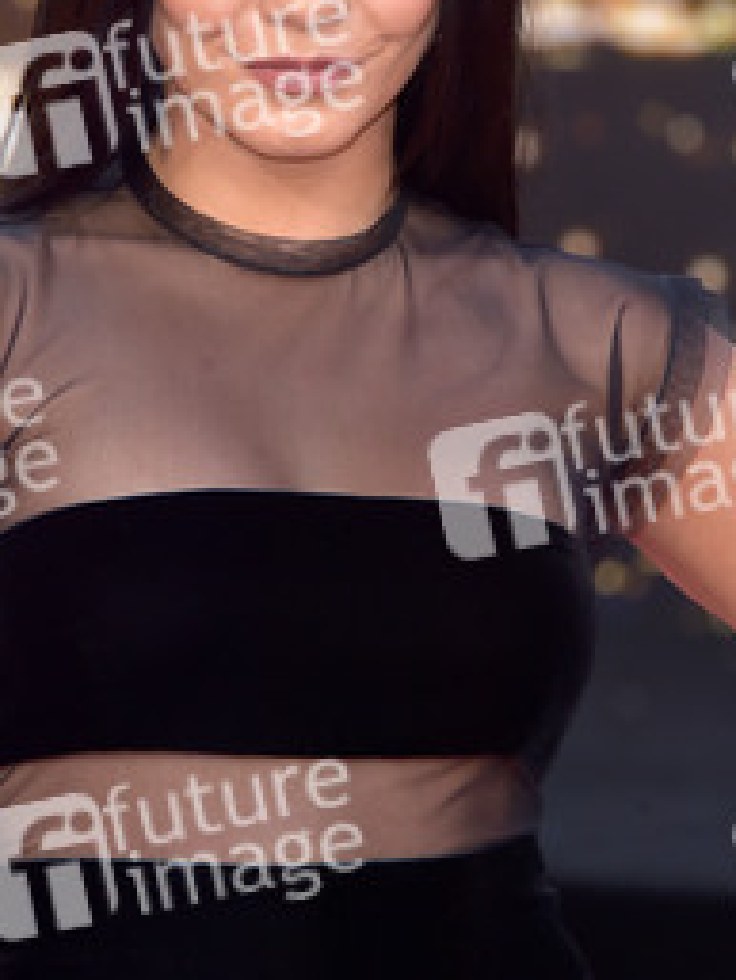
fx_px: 8044
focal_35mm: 284
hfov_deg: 5.2
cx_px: 280
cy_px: 278
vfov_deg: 7.0
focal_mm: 190
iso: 500
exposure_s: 1/250
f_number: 7.1
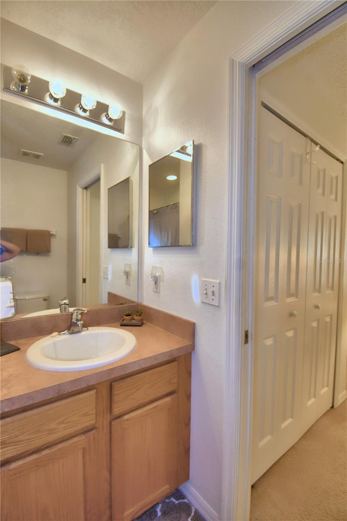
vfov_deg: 100.4
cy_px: 260
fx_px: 217
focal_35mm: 15
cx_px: 174
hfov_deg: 77.3
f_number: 4.5
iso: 280
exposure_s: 1/30
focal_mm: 10
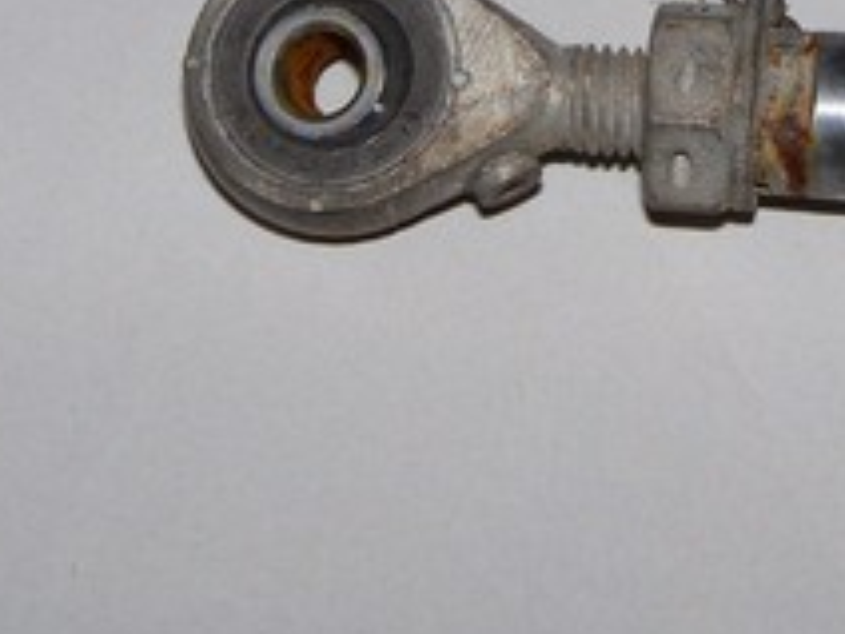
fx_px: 4418
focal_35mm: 181
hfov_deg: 10.9
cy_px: 36
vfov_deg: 8.2
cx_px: 578
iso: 100
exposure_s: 1/125
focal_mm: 14.2
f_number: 4.1
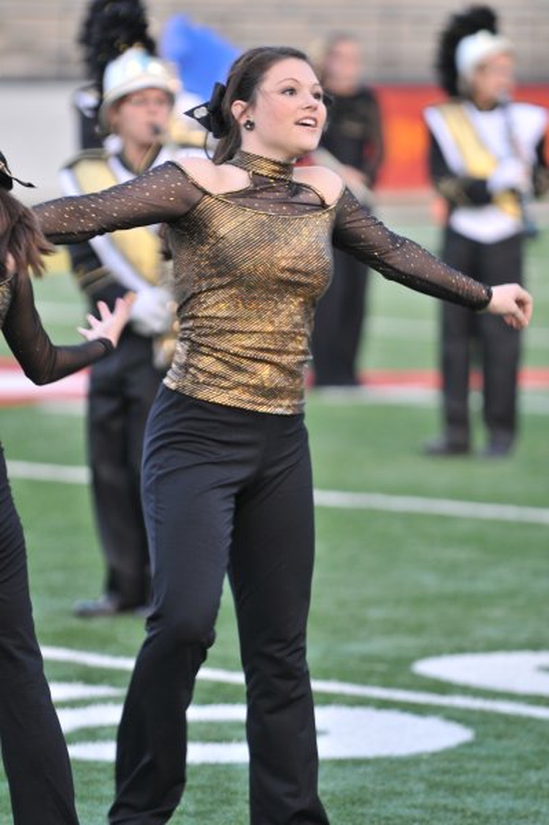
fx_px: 6874
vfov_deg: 6.9
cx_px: 274
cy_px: 412
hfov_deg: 4.6
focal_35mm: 300
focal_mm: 200
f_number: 2.8
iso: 200
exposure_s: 1/125
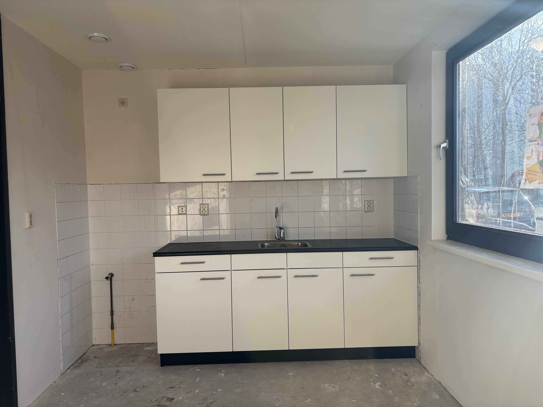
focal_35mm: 26
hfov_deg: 67.3
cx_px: 272
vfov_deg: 53.1
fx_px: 408
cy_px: 204
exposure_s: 1/697
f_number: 1.6
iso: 50
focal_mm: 5.96
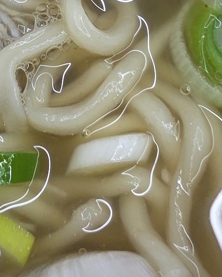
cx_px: 27
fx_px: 1240
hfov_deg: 10.2
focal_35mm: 151
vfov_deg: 12.3
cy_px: -102
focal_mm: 6.3
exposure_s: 1/120
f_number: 1.7
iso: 64
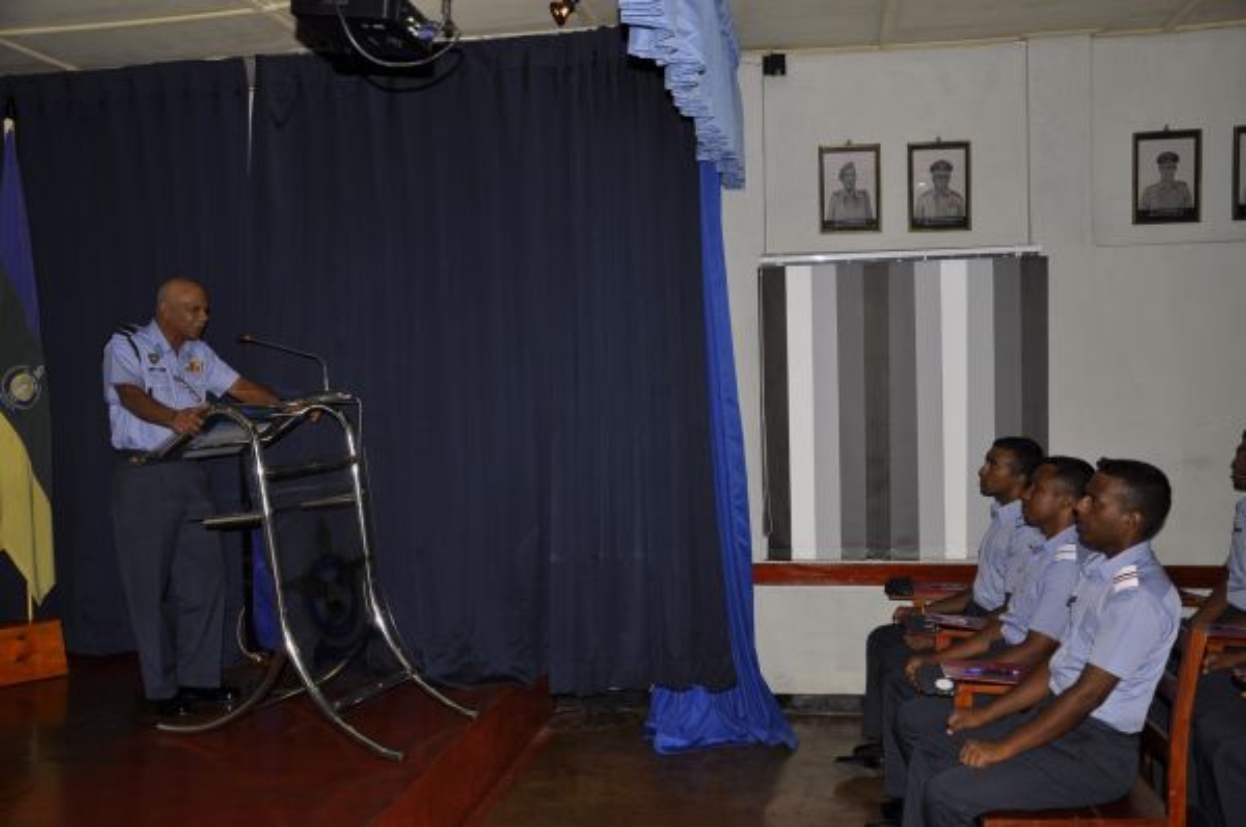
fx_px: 1140
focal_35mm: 33
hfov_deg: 57.3
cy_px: 414
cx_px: 623
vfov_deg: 39.8
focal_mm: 22
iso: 200
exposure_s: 1/80
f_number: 5
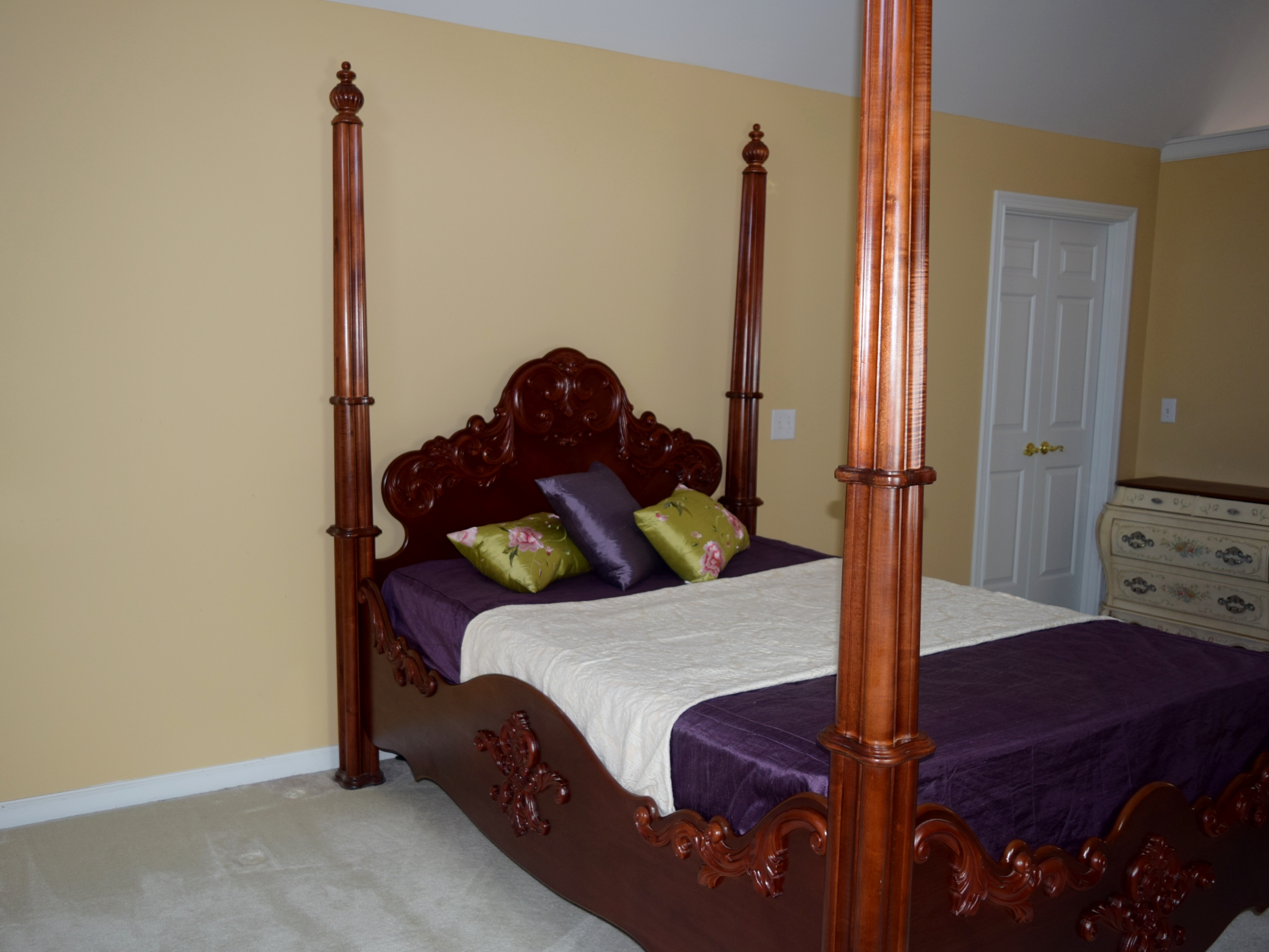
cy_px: 488
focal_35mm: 30
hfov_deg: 59.9
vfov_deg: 46.8
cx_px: 587
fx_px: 1100
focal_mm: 18
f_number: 3.5
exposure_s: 1/60
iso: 320
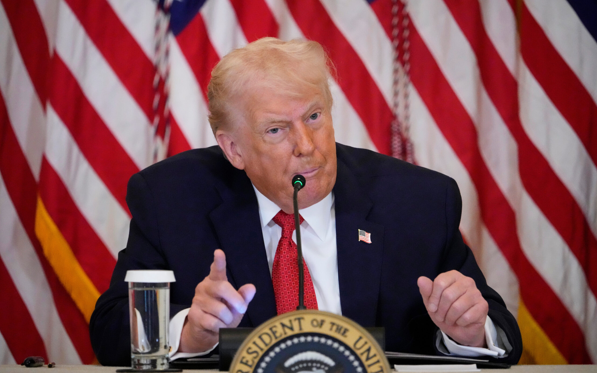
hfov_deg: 3.4
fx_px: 9973
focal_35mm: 613
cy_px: 198
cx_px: 299
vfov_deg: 2.1
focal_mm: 600
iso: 12800
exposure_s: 1/160
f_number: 6.3
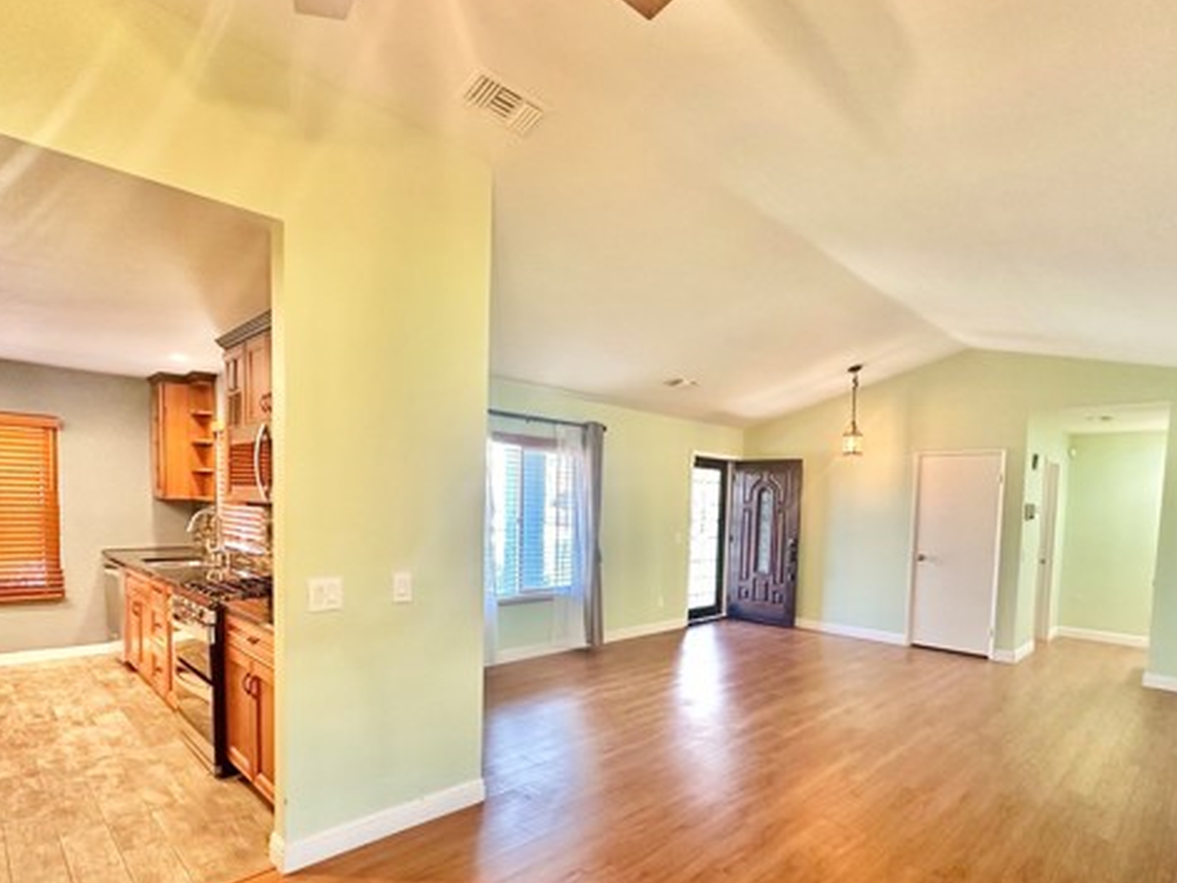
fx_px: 646
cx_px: 623
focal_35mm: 19
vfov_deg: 67.7
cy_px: 546
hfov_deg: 84.6
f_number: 2.2
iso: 400
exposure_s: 1/60
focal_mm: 2.22
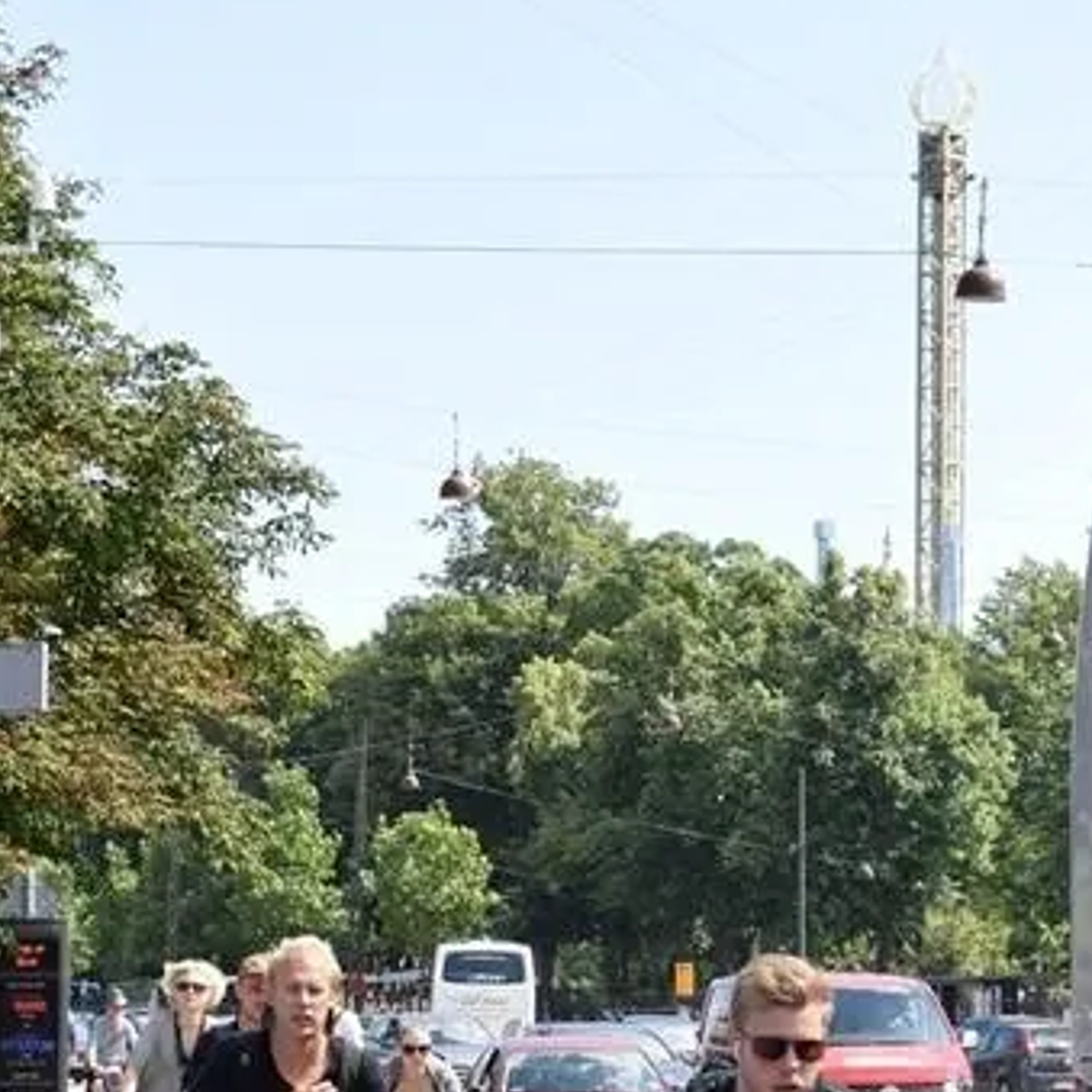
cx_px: 905
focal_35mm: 138
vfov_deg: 12.6
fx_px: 4925
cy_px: 950
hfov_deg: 12.6
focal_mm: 34
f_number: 9
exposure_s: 1/320
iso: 200
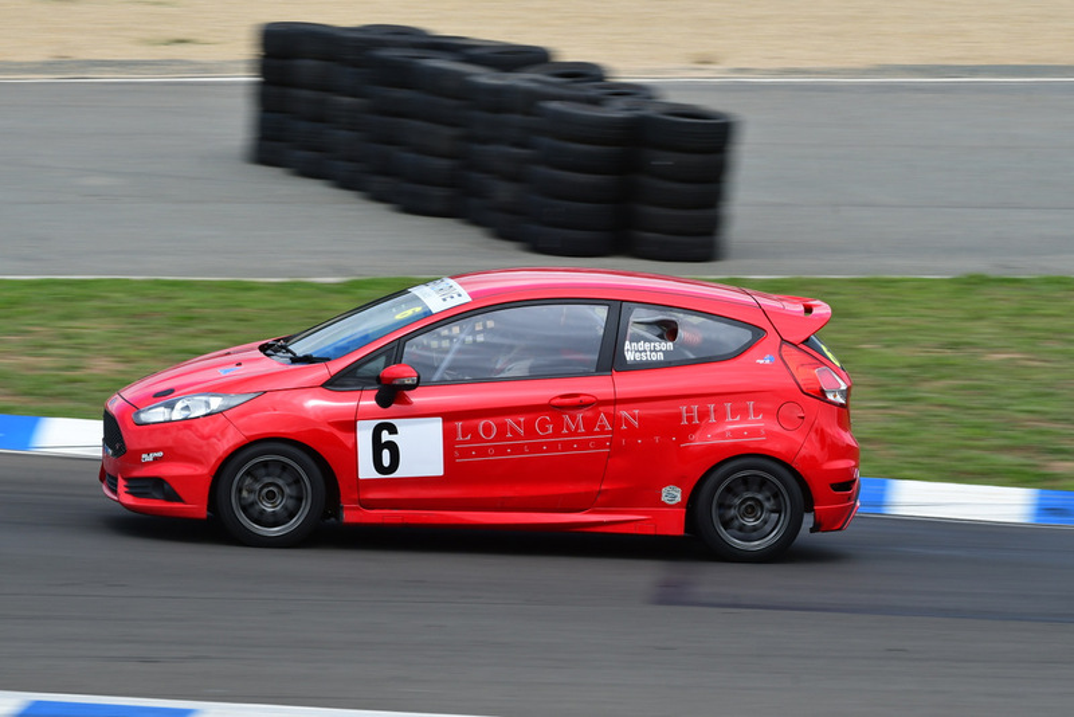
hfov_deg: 6.2
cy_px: 358
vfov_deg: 4.2
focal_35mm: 330
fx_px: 9848
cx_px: 537
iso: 250
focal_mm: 220
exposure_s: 1/250
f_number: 11
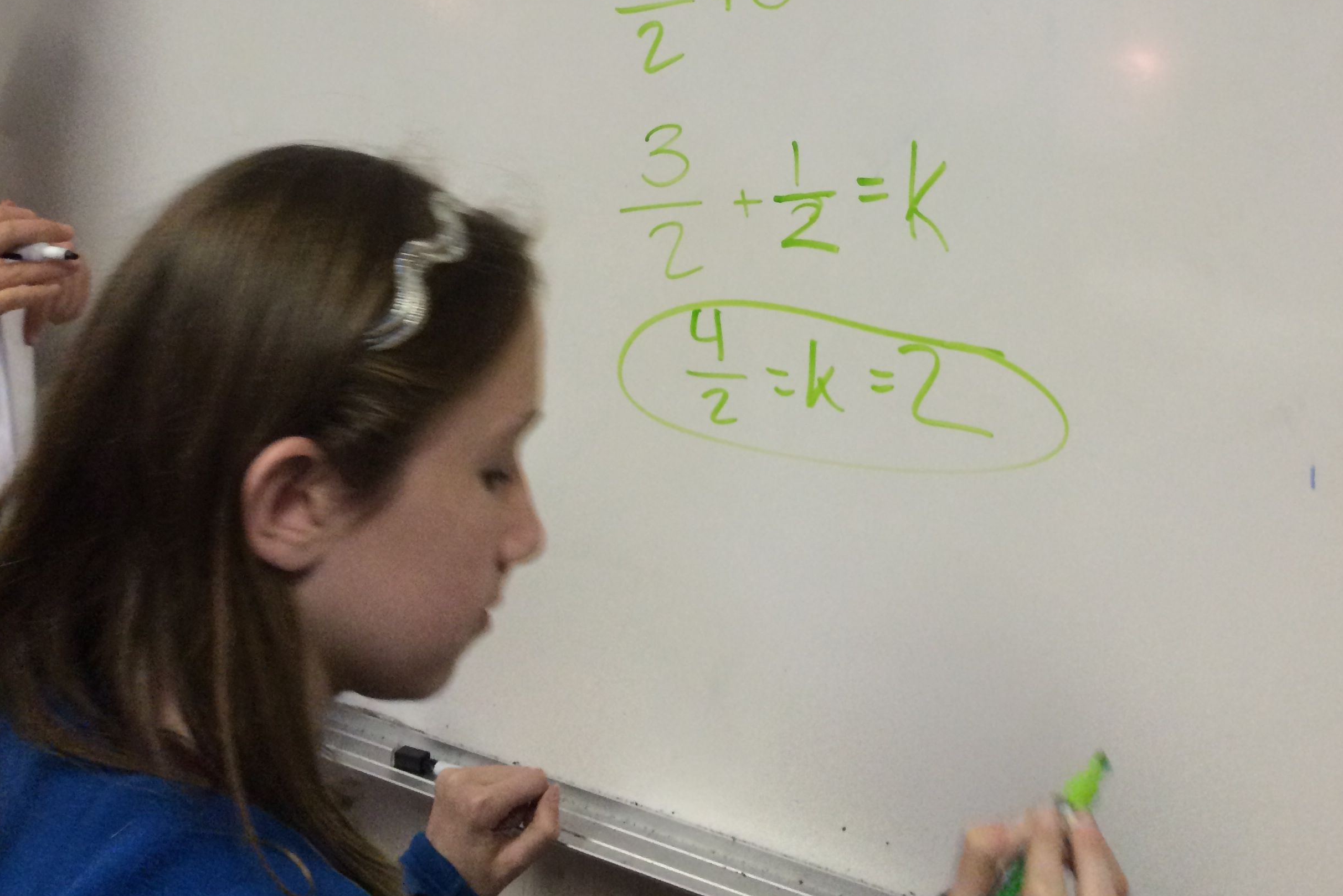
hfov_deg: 46.4
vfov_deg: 30.2
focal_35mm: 42
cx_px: 676
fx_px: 1567
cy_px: 54
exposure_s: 1/30
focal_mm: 4.12
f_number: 2.2
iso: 64
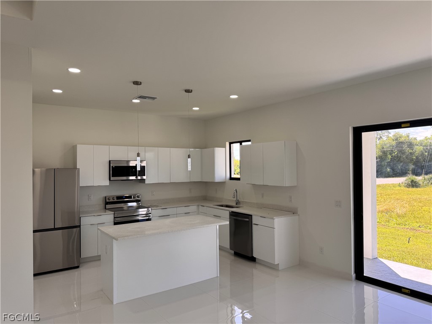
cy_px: 162
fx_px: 300
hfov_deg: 71.6
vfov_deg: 56.8
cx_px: 216
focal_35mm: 24
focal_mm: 6.76
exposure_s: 1/360
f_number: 1.78
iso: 80
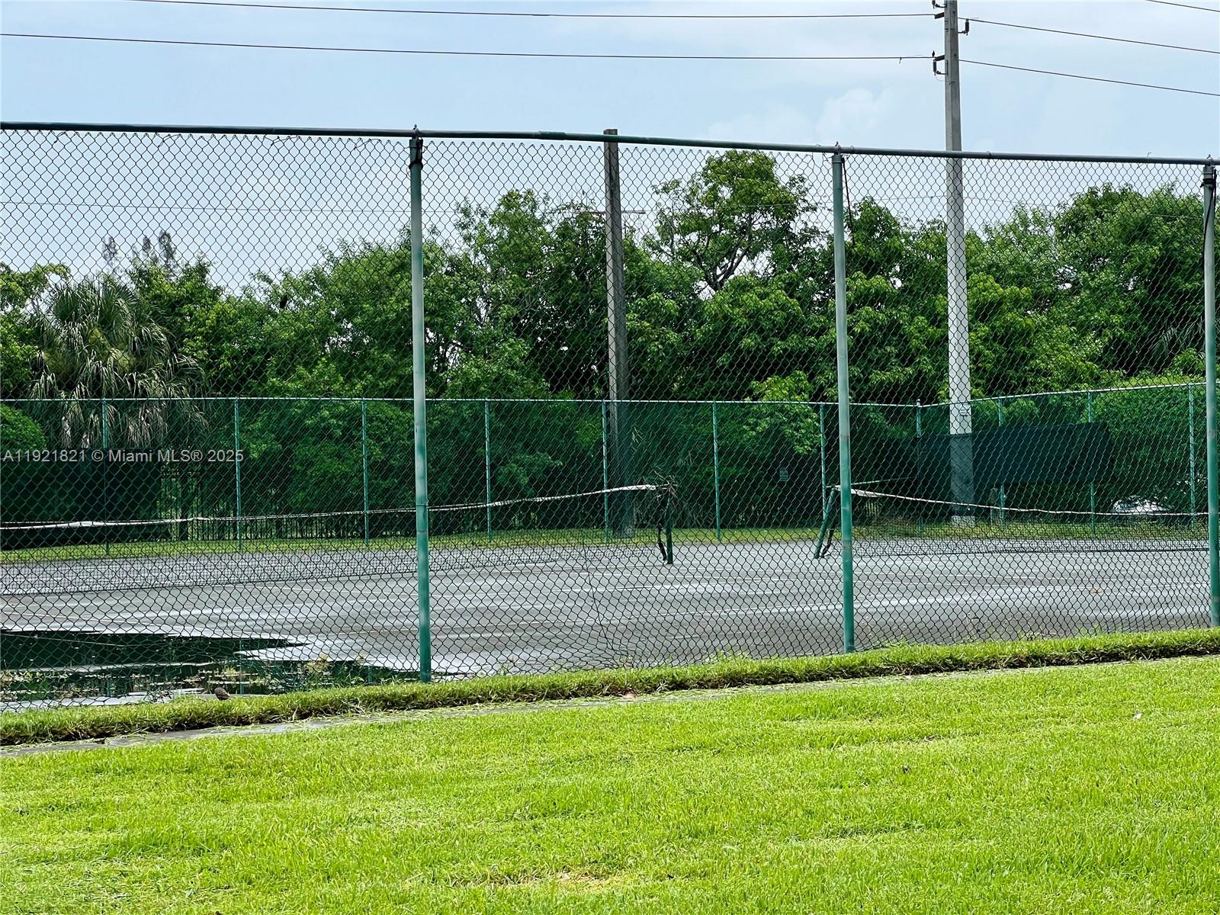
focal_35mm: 77
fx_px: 2714
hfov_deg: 25.3
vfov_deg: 19.1
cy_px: 458
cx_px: 610
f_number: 2.8
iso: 32
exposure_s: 1/661
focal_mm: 9
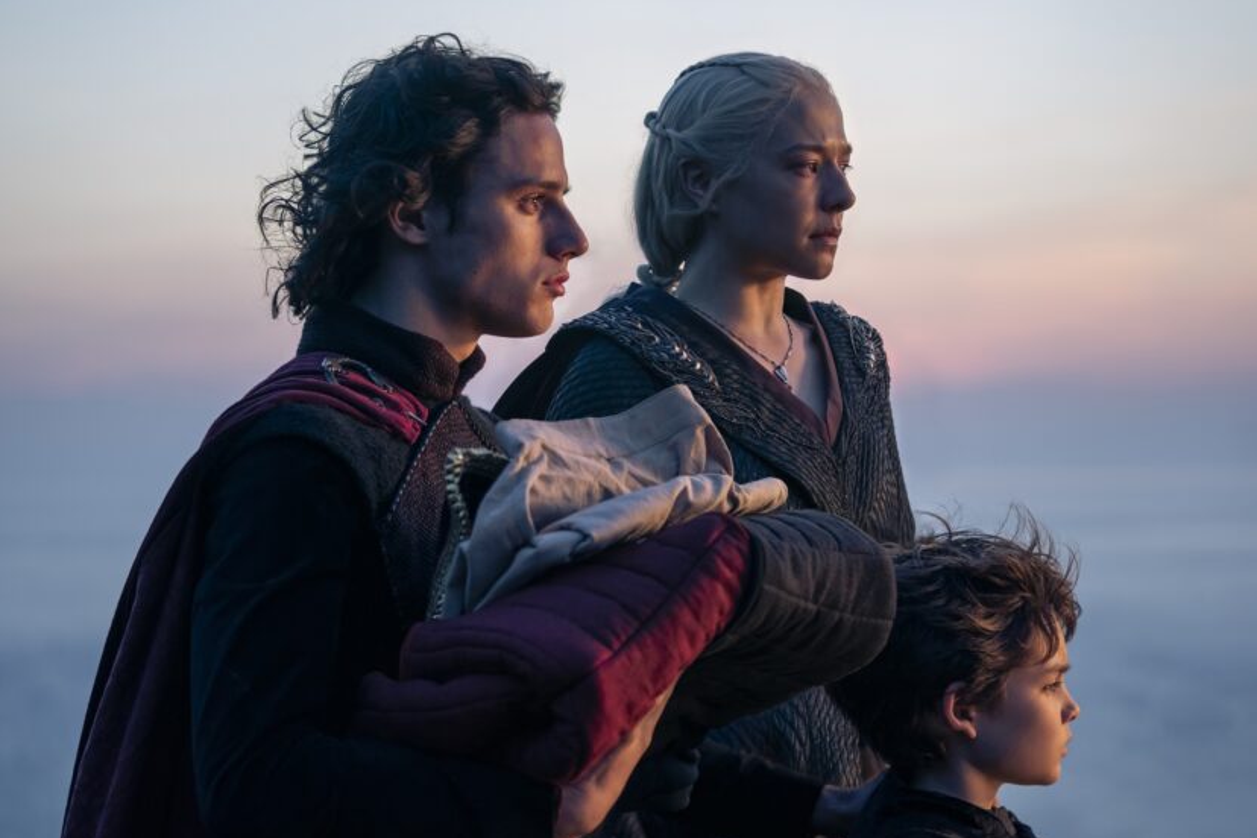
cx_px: 624
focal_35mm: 71
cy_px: 421
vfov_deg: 19.2
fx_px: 2479
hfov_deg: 28.5
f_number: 2.8
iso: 1600
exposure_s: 1/500
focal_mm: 70
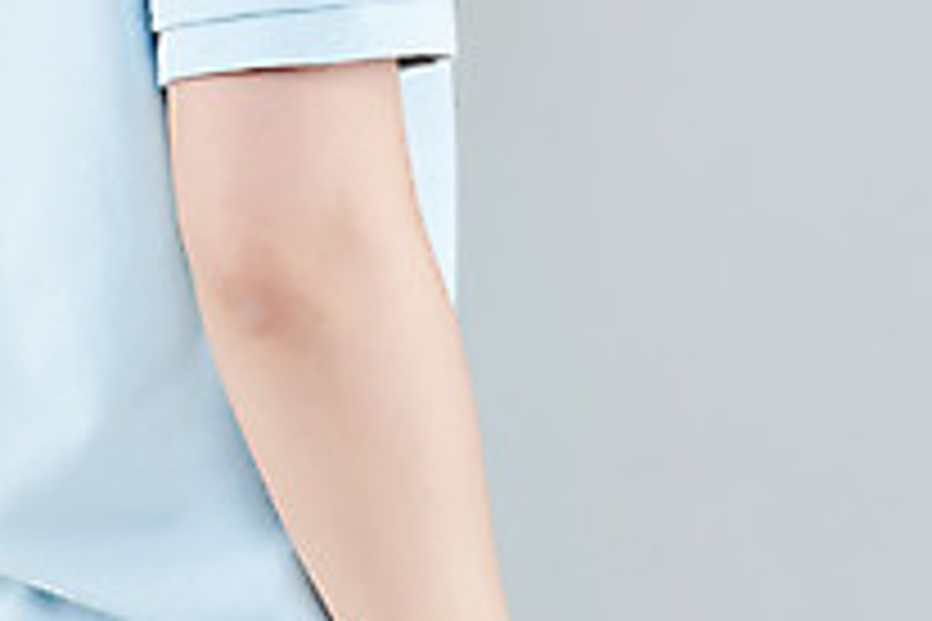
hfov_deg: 4.7
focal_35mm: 434
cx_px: 25
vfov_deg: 3.2
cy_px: 108
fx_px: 11235
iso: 100
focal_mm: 150
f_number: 16
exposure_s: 1/125
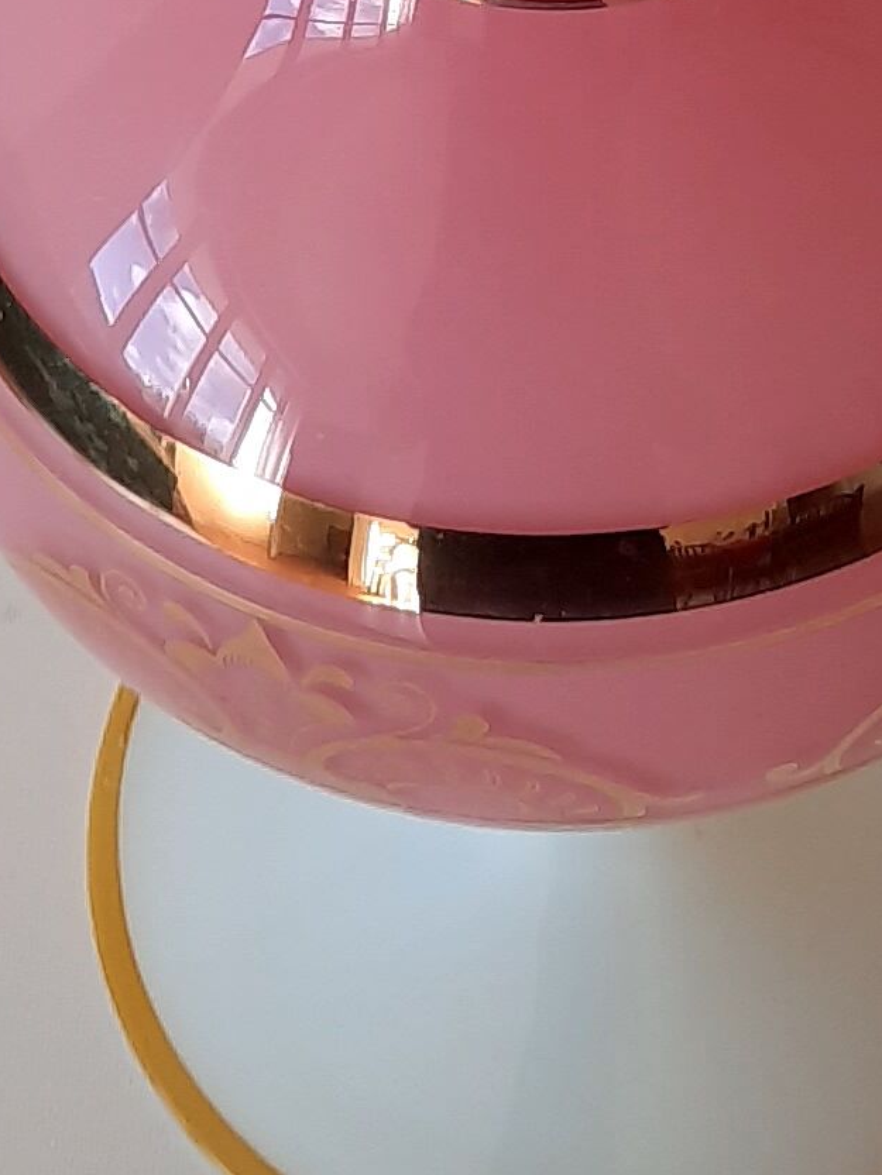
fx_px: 4076
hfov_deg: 12.3
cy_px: -336
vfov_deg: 15.6
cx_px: 610
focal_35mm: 120
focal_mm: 4.6
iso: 50
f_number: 2
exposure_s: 1/100
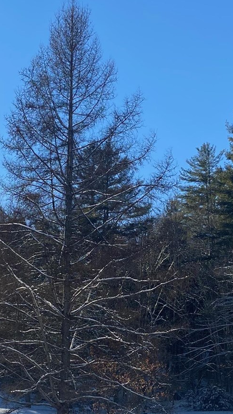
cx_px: 97
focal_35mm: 75
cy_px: 324
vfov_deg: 27.7
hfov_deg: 16.1
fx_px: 824
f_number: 1.8
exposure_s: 1/2183
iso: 32
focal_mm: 4.25
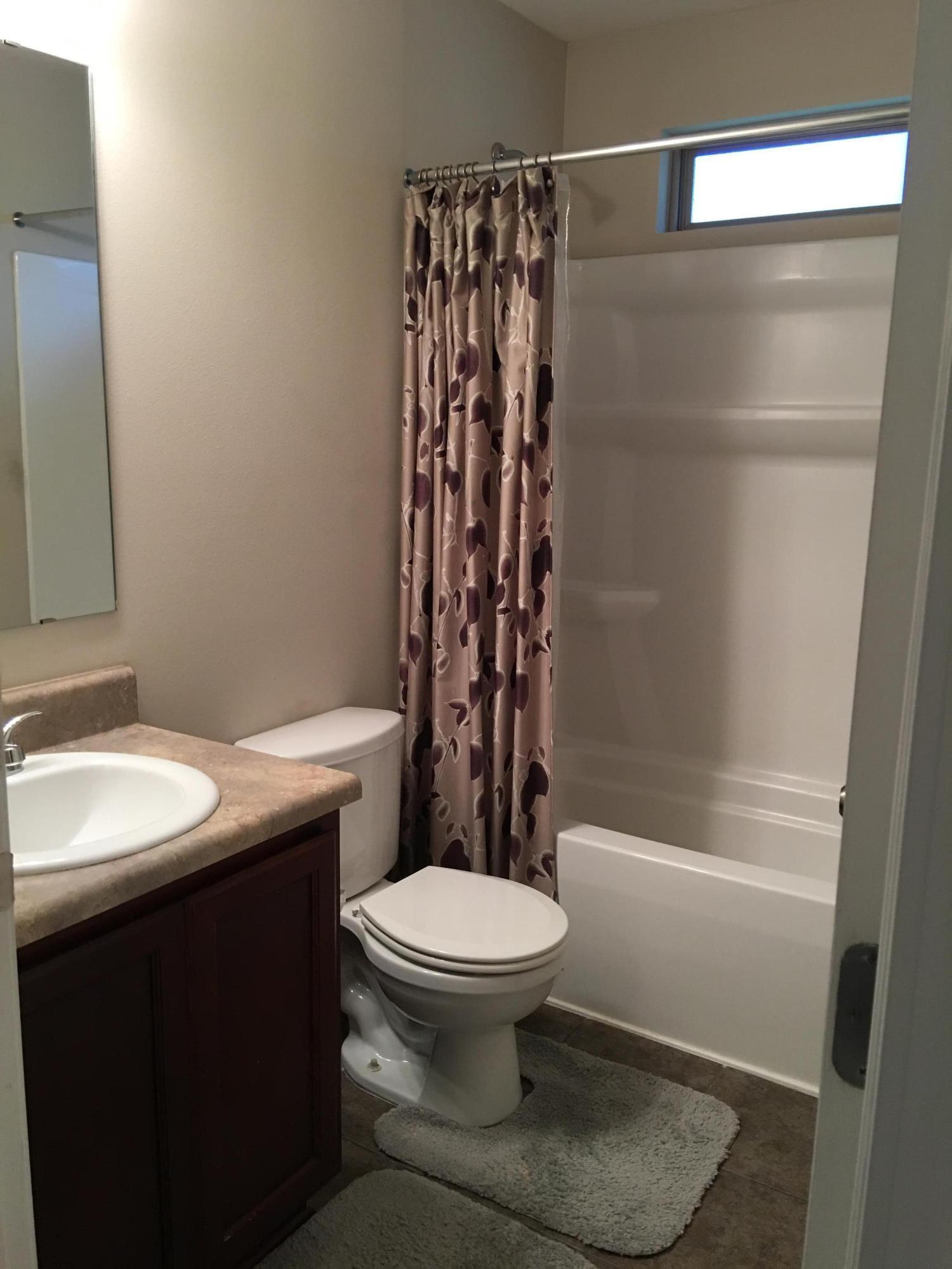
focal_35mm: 29
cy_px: 634
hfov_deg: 48.2
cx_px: 476
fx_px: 1063
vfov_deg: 61.7
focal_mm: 4.15
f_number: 2.2
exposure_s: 1/15
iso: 64
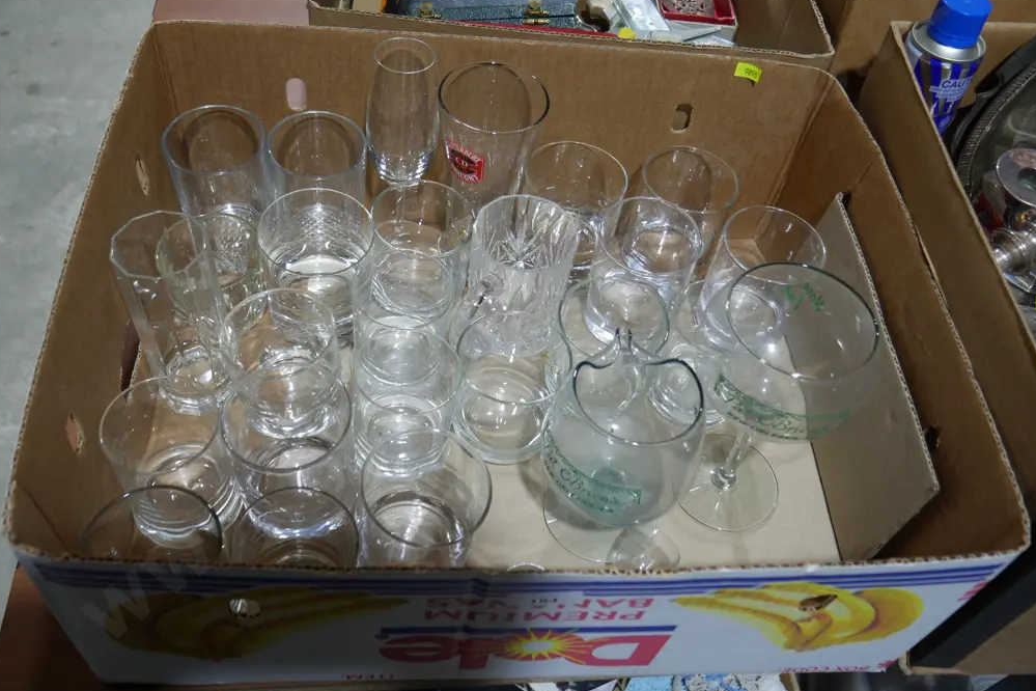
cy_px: 309
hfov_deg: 58.7
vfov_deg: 41.1
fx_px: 921
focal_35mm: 32
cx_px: 515
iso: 200
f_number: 3.6
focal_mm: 15
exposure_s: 1/100
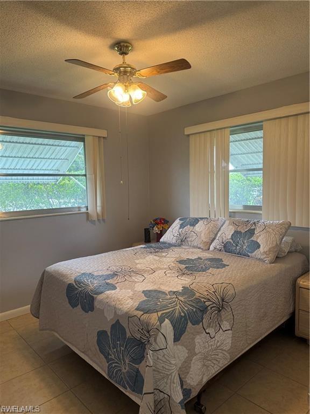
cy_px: 207
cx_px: 155
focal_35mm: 24
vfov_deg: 71.6
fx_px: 287
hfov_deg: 56.8
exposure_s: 1/120
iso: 200
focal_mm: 6.76
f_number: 1.78
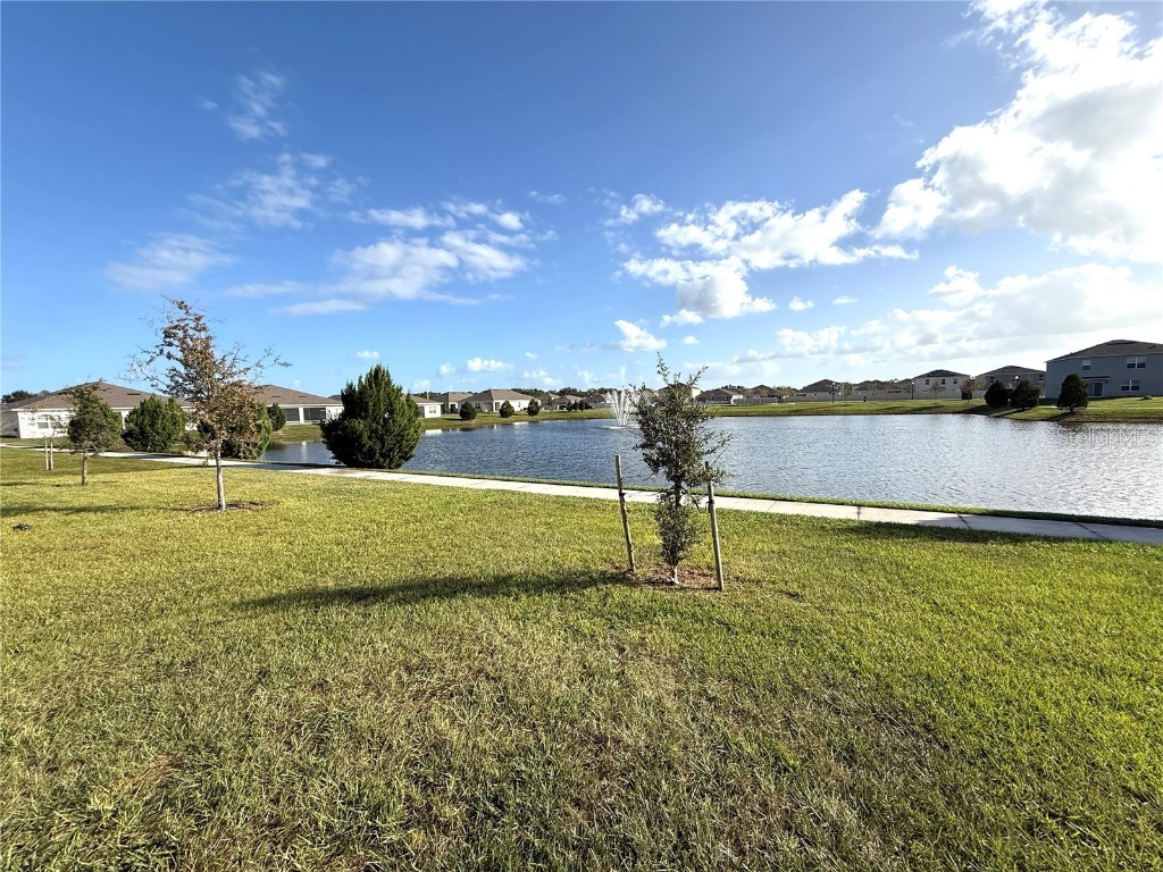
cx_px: 582
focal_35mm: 14
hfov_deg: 102.1
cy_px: 436
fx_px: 470
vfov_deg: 85.7
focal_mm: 2.22
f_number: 2.2
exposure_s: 1/2237
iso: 50
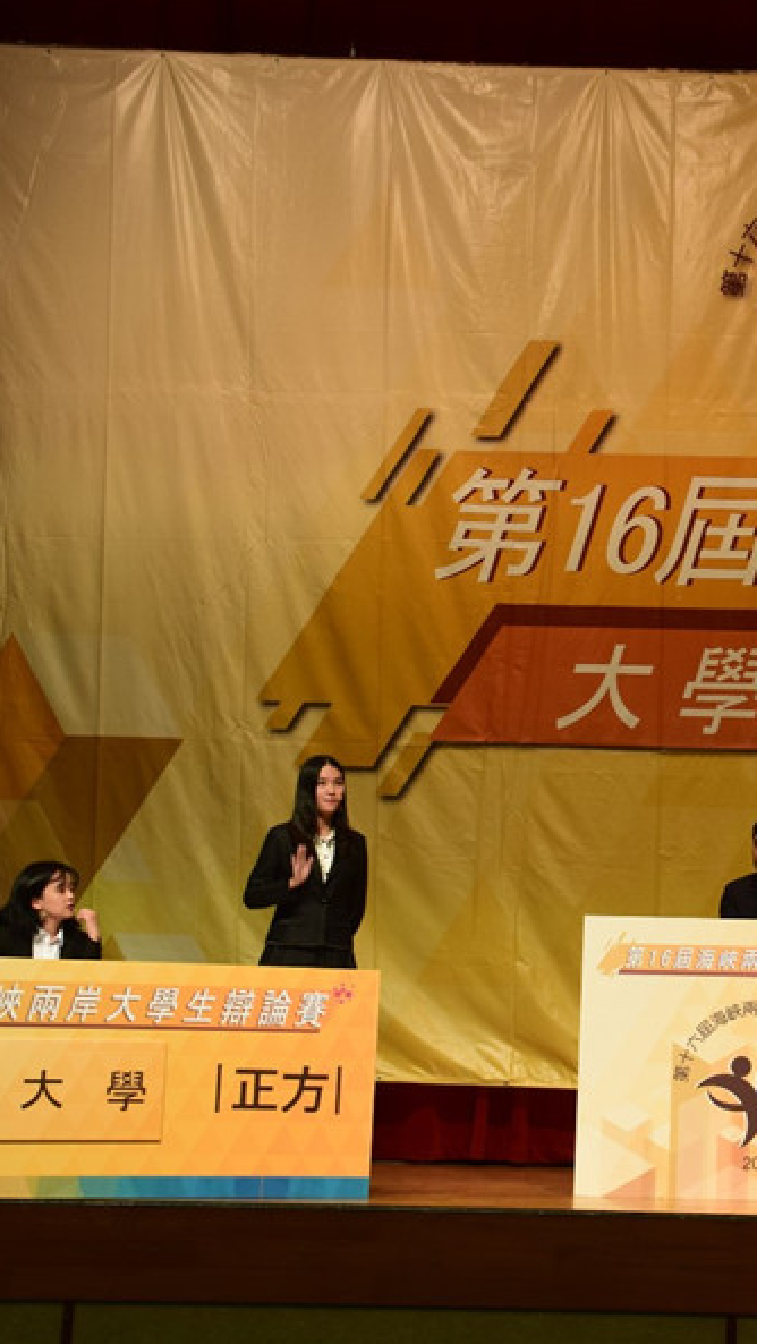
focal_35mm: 81
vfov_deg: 26.2
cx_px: 798
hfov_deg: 14.6
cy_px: 667
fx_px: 2888
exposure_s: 1/30
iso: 400
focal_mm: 34
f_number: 7.1
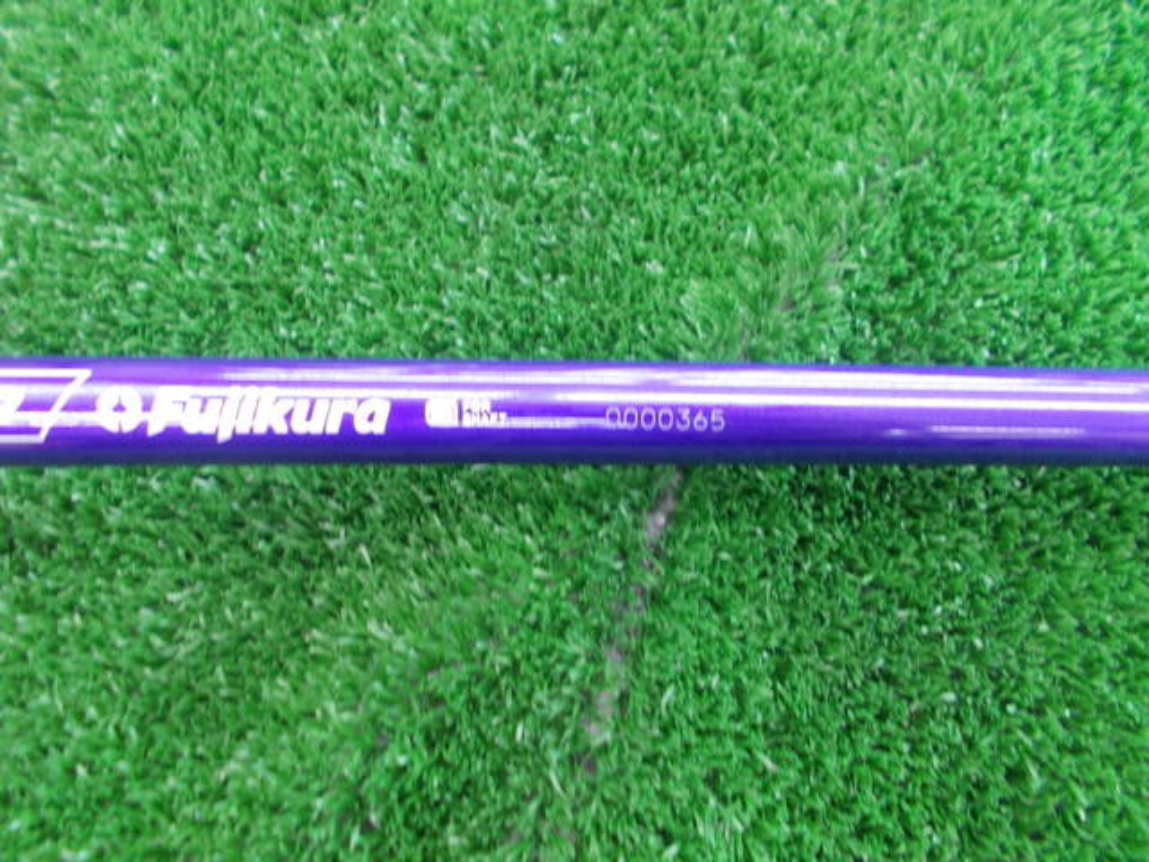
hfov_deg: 67.3
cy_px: 431
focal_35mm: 26
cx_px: 574
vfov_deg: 53.1
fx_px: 863
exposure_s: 1/13
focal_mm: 4.6
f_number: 3.2
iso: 200
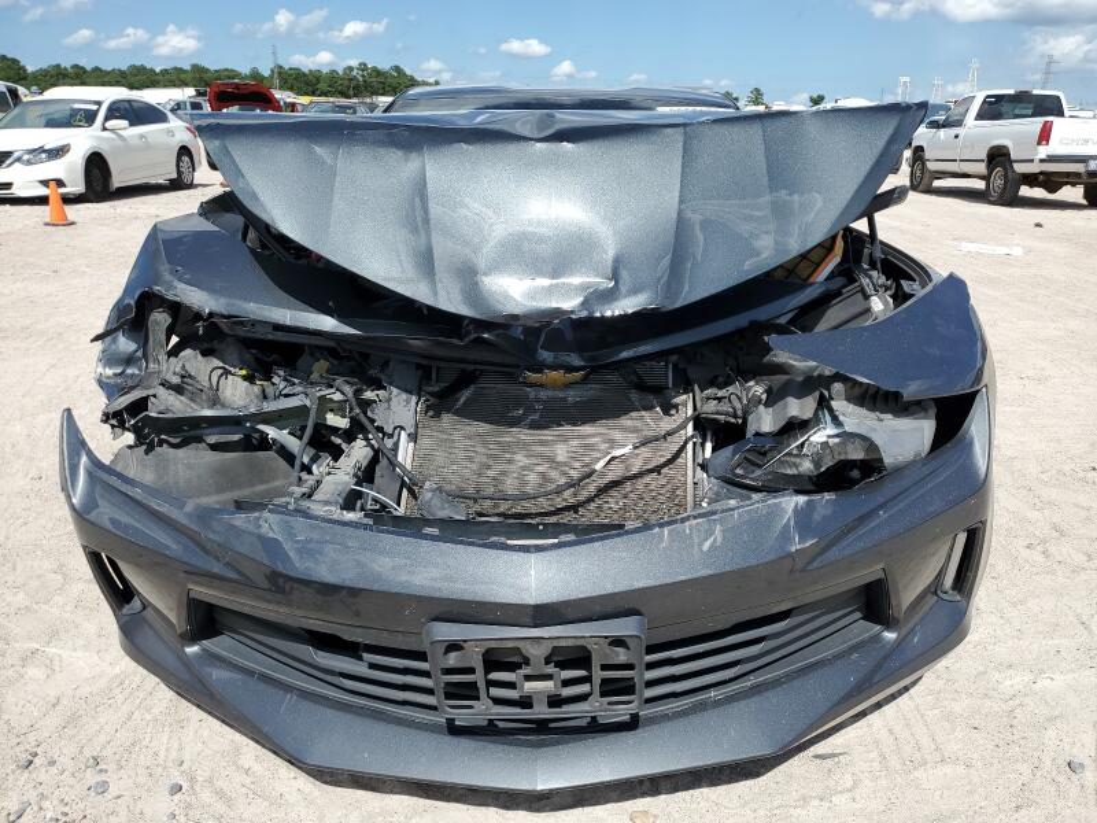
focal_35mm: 26
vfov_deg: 53.1
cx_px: 548
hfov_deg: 67.3
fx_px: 824
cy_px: 412
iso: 50
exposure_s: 1/3333
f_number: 1.5
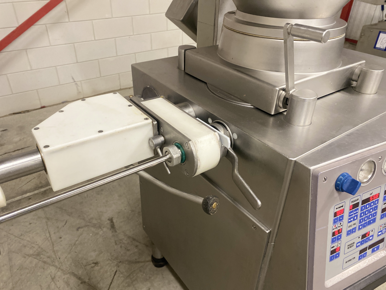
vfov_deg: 53.1
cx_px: 193
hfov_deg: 67.3
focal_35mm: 26
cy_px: 145
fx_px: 290
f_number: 1.8
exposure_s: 1/50
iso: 400
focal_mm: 4.25
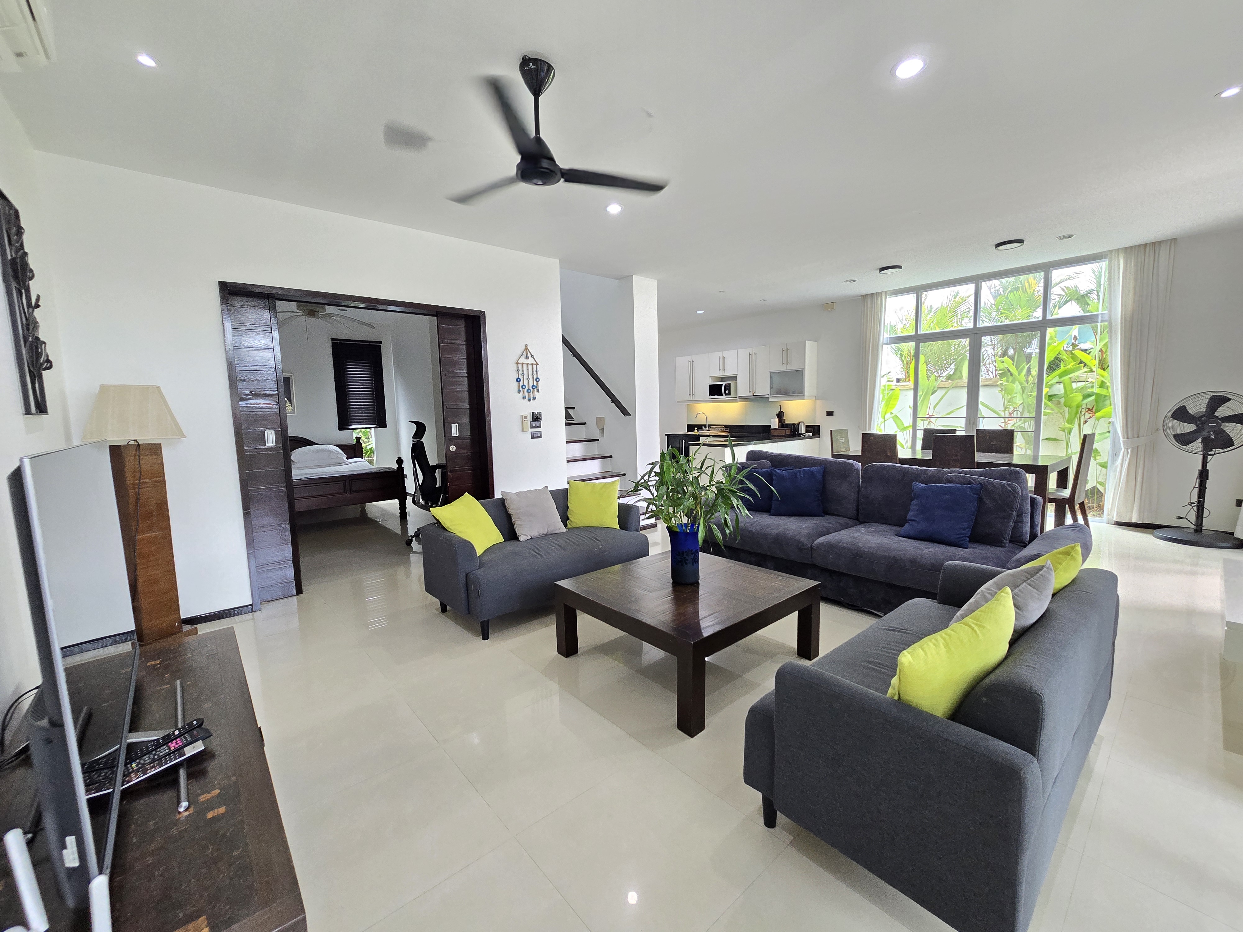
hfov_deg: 106.2
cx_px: 622
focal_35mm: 13
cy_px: 466
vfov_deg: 89.9
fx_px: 467
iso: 250
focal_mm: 2.2
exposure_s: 1/100
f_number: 2.2
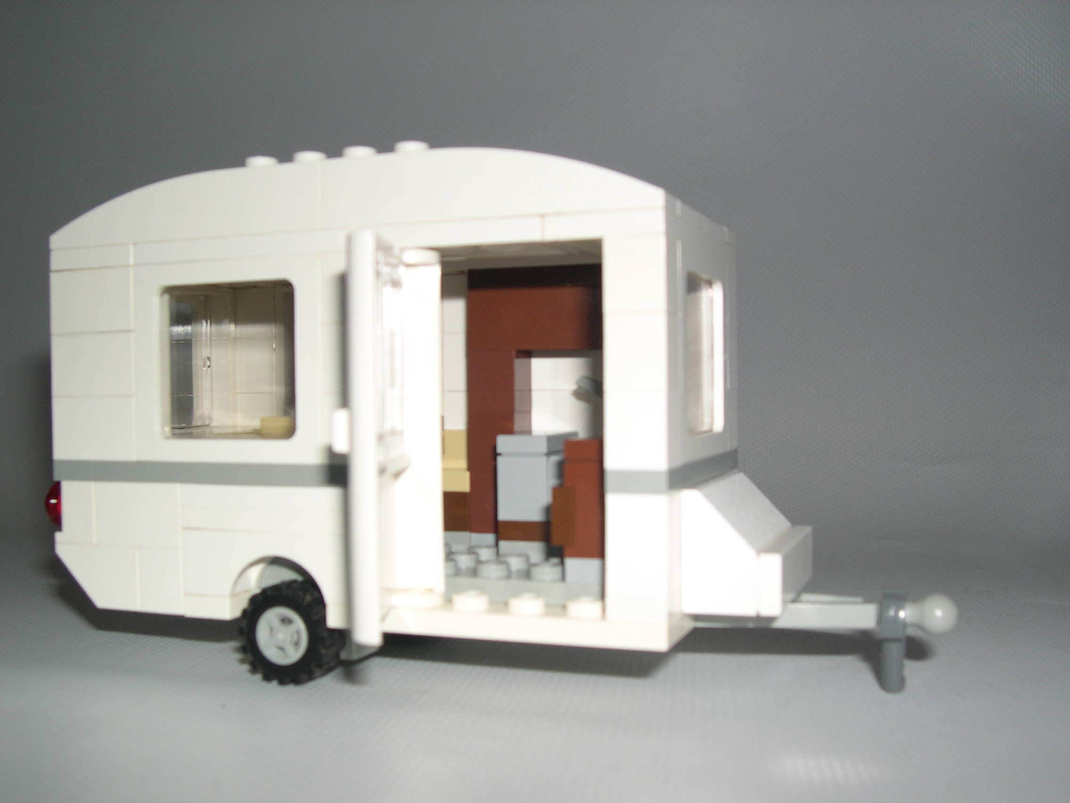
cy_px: 402
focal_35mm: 38
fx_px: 1175
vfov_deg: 37.7
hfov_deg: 49.0
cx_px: 535
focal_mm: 8
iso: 100
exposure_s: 1/60
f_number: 7.6
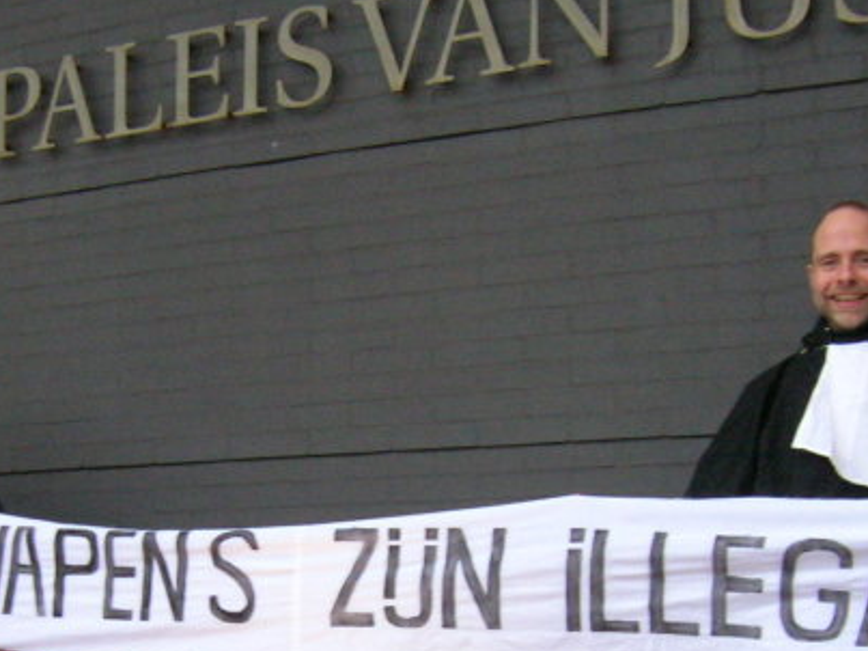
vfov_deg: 26.9
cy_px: 423
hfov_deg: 35.5
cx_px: 459
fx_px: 1354
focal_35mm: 54
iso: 200
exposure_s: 1/60
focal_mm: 5.7
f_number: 2.9
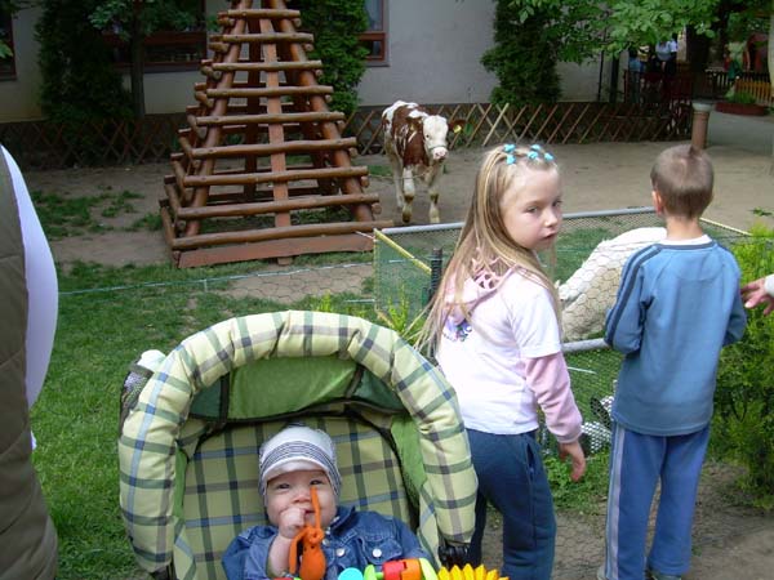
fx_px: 850
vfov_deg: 37.7
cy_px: 290
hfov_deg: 49.0
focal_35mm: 38
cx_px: 387
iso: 50
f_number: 4.6
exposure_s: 1/136
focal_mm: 6.3
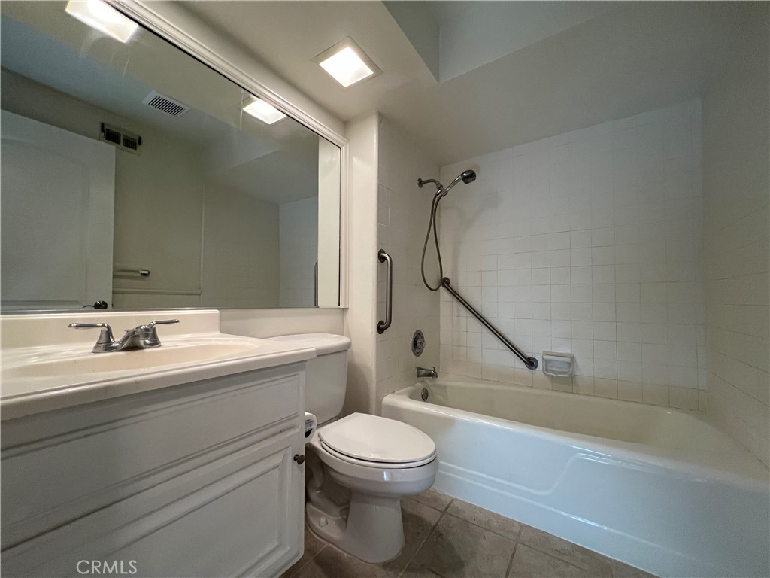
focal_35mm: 13
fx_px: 289
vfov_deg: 89.9
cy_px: 289
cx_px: 385
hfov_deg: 106.2
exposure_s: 1/120
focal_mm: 1.57
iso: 250
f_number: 1.8
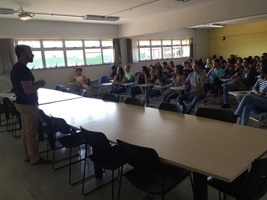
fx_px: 224
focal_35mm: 29
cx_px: 134
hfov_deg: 61.6
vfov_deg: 48.3
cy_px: 100
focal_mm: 4.15
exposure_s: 1/120
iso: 50
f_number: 2.2
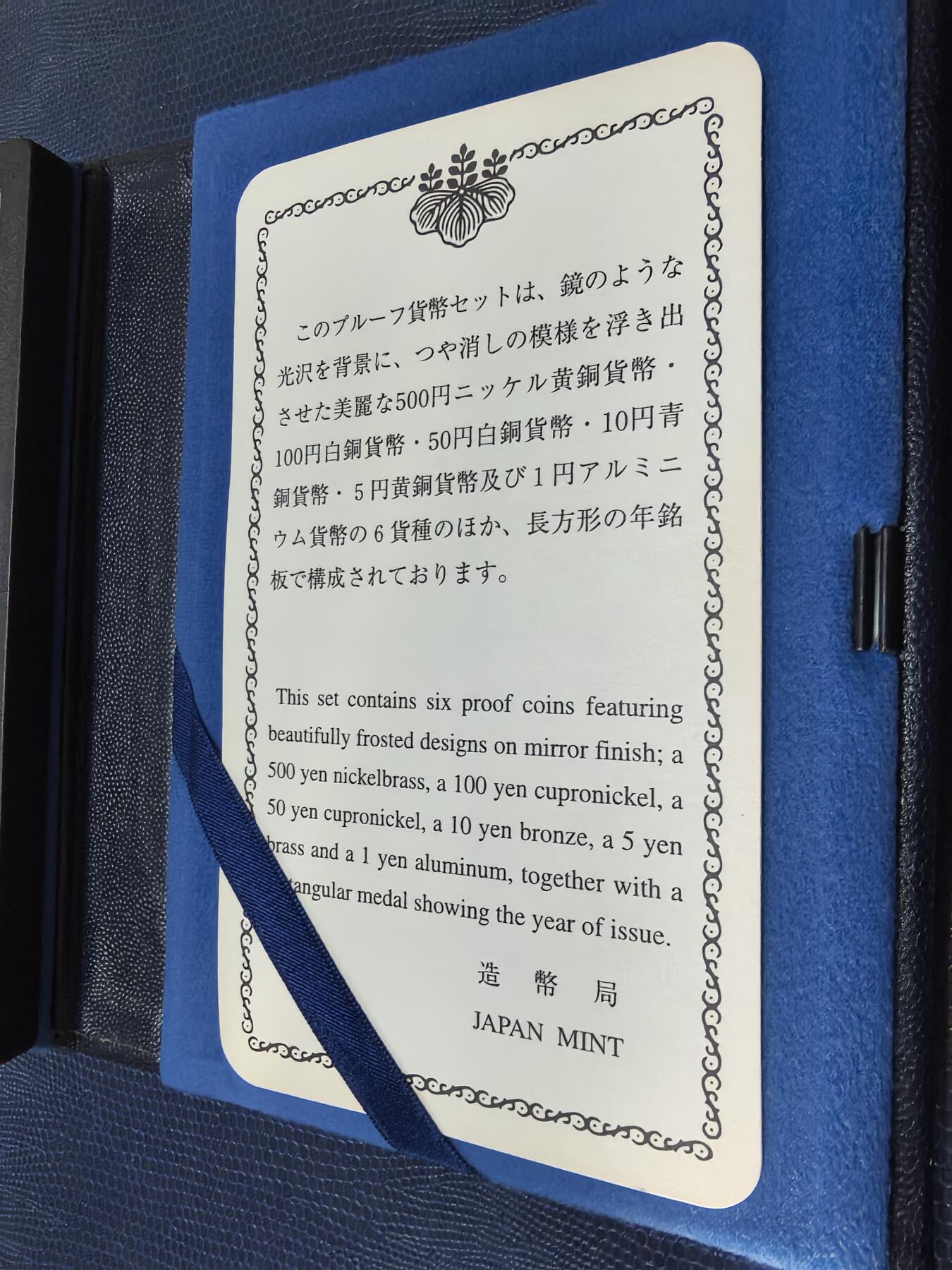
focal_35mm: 24
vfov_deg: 71.6
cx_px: 476
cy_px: 635
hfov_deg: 56.8
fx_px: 880
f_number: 2.2
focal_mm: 1.68
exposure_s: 1/25
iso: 320
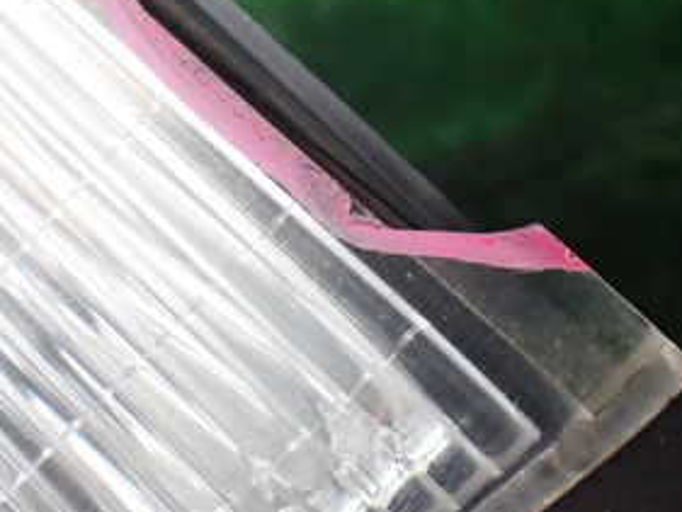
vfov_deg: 22.4
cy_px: 46
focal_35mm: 64
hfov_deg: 30.2
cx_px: 282
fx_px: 1261
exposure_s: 1/125
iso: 500
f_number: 2.3
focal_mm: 5.4
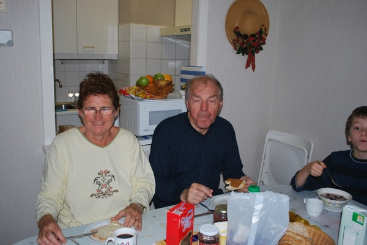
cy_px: 122
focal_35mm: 36
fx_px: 367
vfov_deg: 36.9
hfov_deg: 53.1
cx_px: 184
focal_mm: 24
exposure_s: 1/60
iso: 200
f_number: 4.2
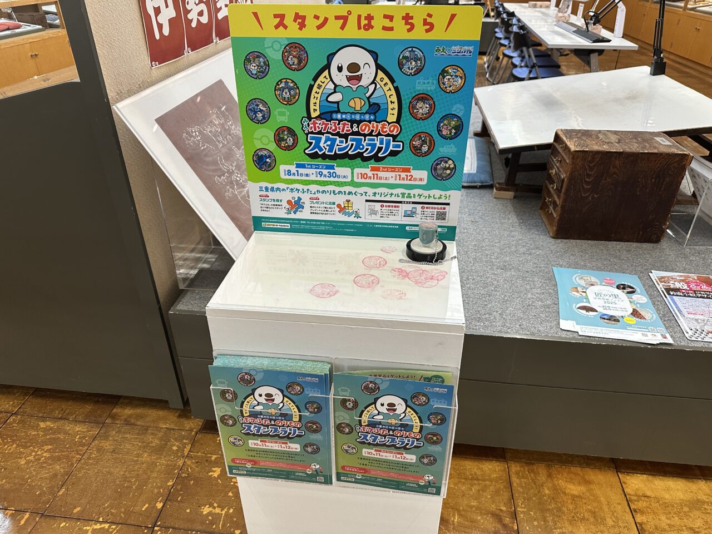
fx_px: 494
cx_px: 356
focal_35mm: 24
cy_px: 267
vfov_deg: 56.8
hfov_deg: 71.6
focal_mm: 6.86
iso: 250
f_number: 1.78
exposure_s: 1/60
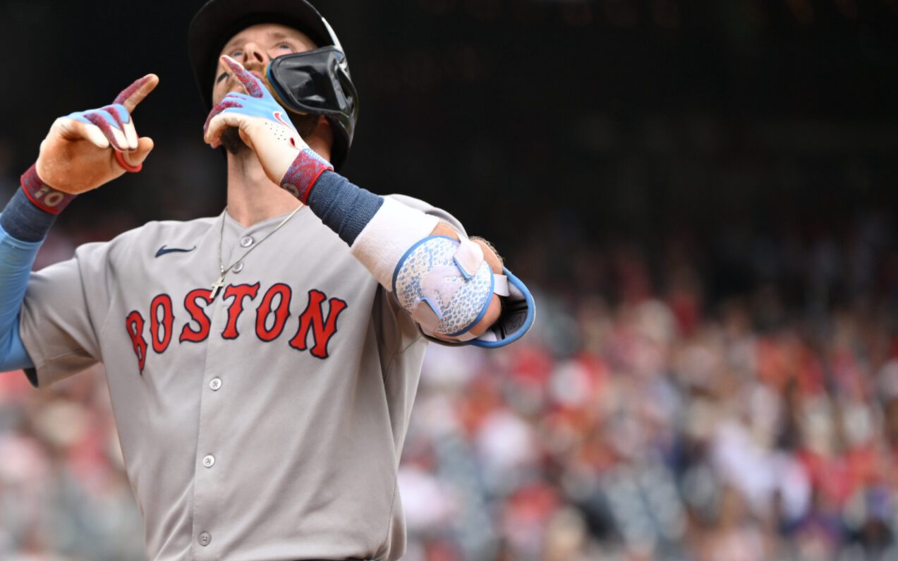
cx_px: 23
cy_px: 494
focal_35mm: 492
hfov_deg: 4.3
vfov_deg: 2.7
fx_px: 12038
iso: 320
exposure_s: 1/1000
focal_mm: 240
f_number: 4
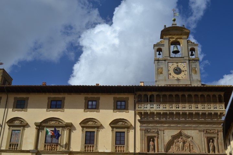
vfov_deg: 29.9
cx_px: 116
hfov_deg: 43.6
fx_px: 291
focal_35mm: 45
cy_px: 78
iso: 100
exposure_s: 1/250
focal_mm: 30
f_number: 8
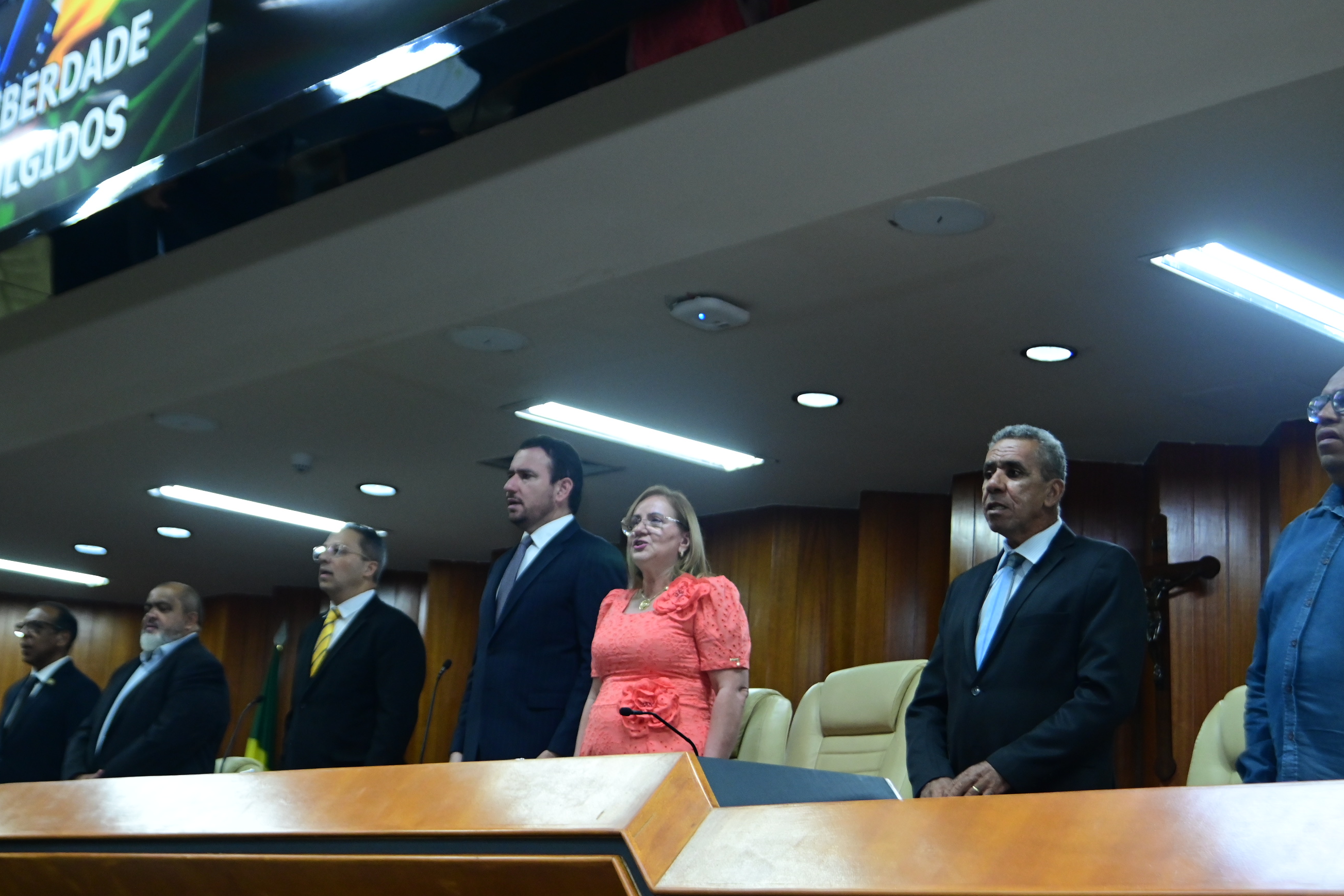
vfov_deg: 23.4
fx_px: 2165
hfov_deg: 34.5
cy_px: 471
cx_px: 677
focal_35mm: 58
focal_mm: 50
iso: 3200
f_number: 6.3
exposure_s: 1/125
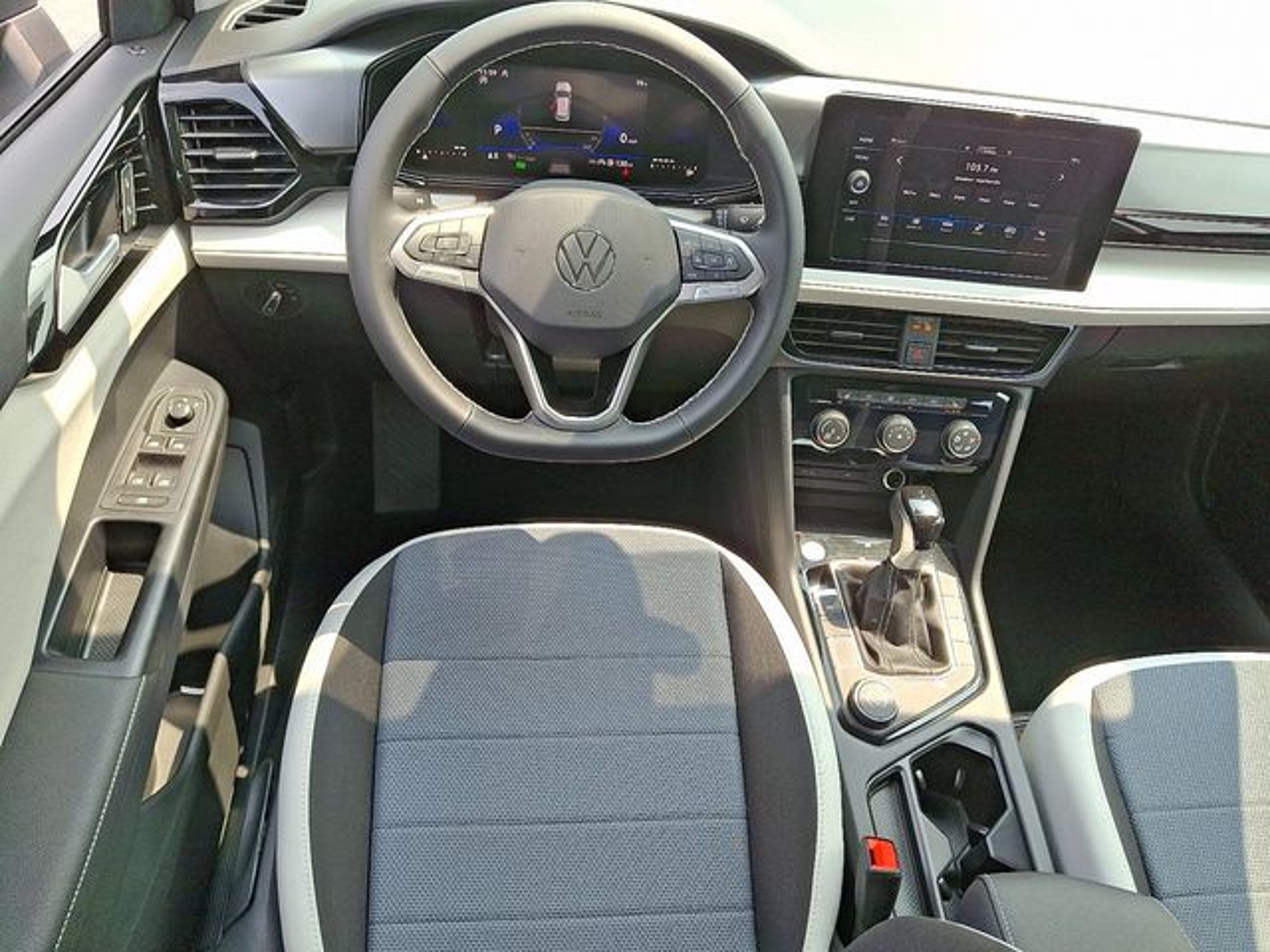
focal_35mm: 25
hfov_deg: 69.4
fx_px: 917
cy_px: 476
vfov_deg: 54.9
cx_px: 635
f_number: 1.8
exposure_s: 1/200
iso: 25
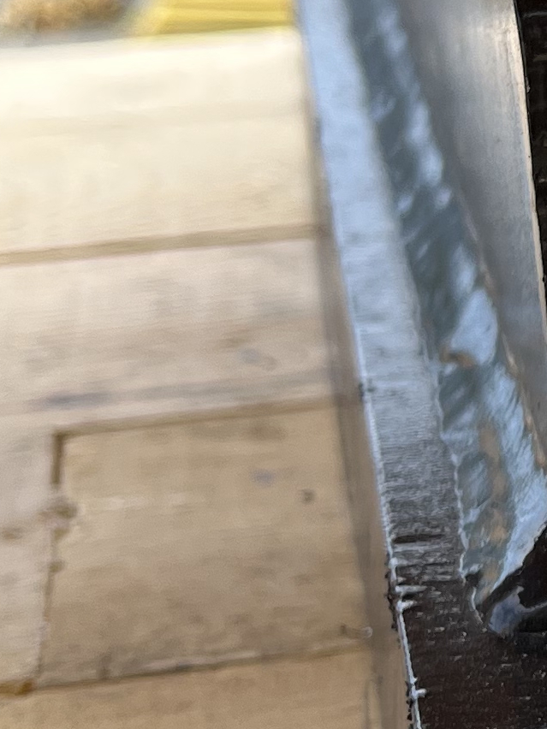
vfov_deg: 16.0
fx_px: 2592
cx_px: 1076
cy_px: 484
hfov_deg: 11.0
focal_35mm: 123
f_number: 1.6
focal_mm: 5.1
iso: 50
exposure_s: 1/975
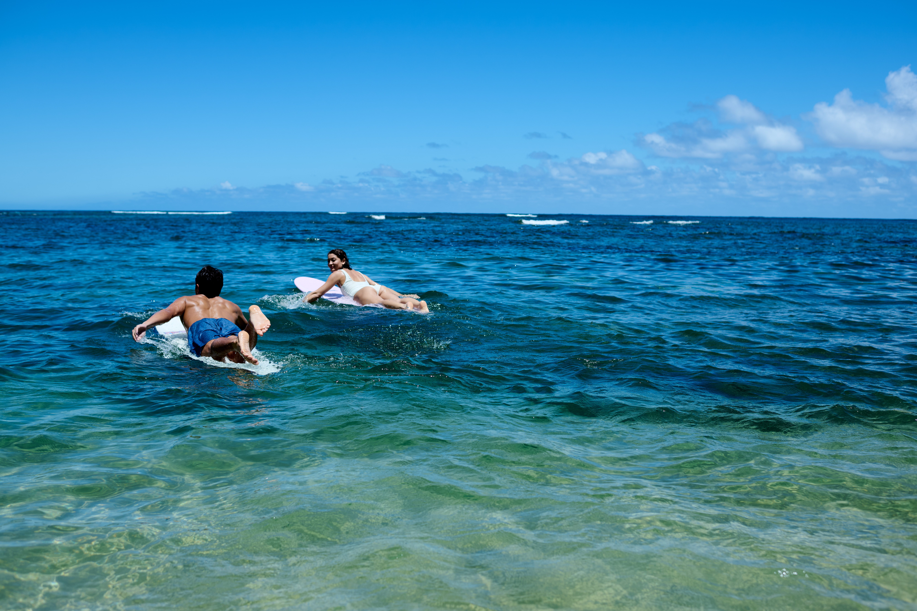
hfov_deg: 54.4
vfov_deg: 37.9
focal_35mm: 35
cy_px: 306
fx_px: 891
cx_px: 458
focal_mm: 35
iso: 100
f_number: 4
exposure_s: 1/1600
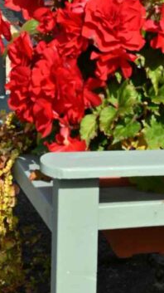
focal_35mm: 235
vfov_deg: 8.9
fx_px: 1821
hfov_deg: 5.1
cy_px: -162
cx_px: -87
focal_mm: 66
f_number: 14
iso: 100
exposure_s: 1/100
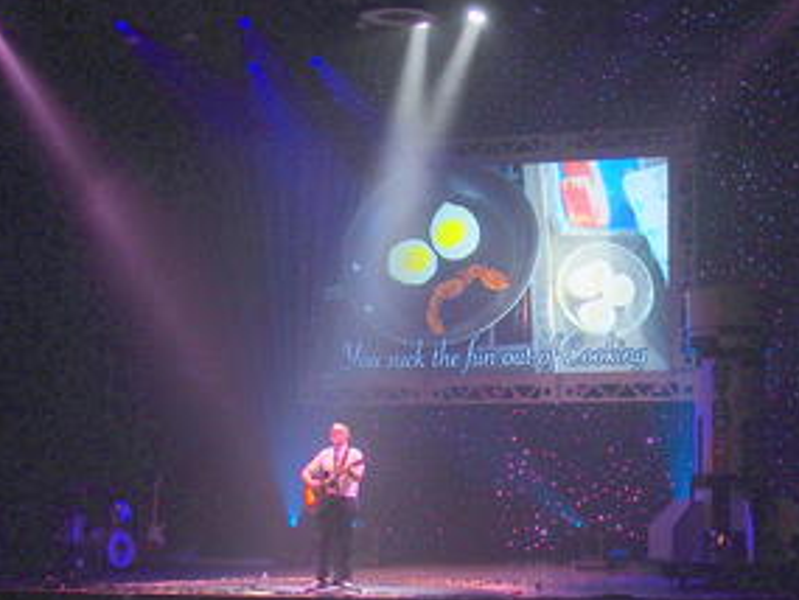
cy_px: 238
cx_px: 516
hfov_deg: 24.6
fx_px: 1824
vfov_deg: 18.7
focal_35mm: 79
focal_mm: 10.8
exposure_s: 1/50
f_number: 2.8
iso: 250
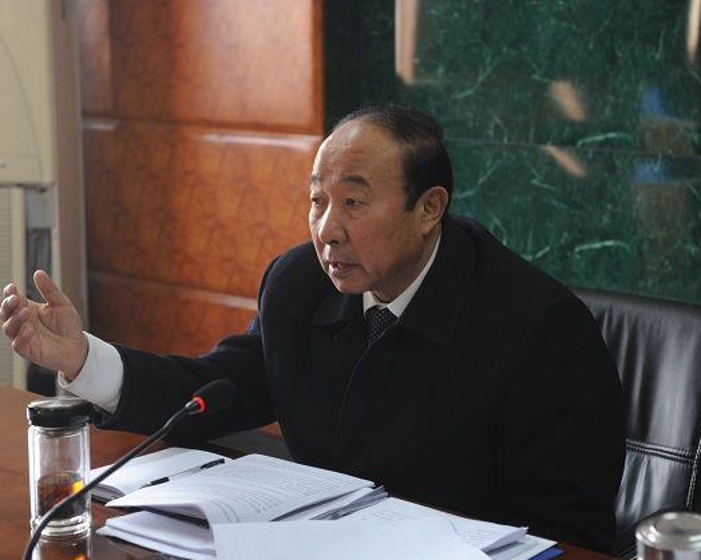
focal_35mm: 80
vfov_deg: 19.2
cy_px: 280
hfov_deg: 23.9
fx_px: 1659
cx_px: 362
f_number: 5
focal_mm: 70
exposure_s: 1/40
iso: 800
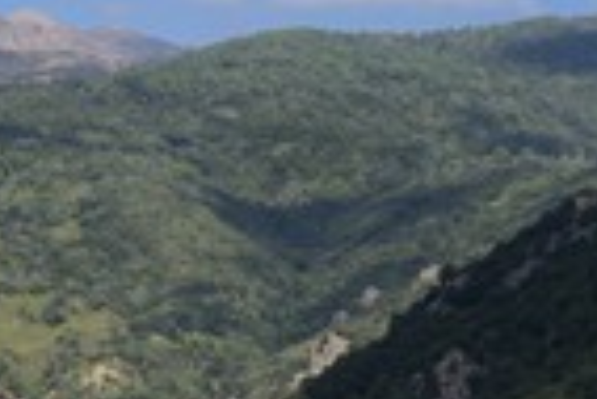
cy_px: 307
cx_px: 156
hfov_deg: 9.2
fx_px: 3685
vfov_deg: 6.2
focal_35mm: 222
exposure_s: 1/250
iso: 200
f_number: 11
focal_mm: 75
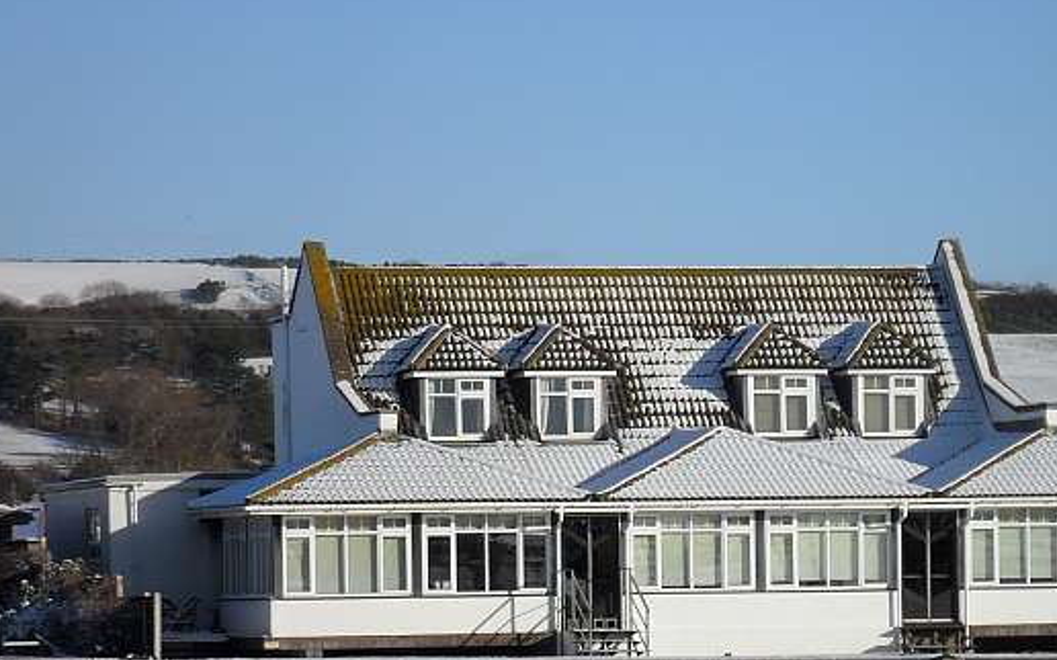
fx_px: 6392
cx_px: 737
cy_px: 535
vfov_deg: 5.9
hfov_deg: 9.4
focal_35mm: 222
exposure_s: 1/750
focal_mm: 24.5
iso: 100
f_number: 5.9
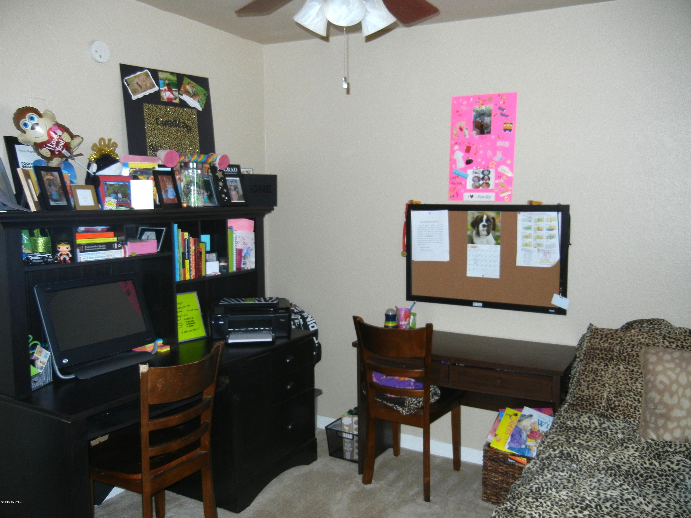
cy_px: 259
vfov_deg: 46.8
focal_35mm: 30
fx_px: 599
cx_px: 346
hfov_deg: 60.0
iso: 226
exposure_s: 1/30
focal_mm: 5.4
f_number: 3.5
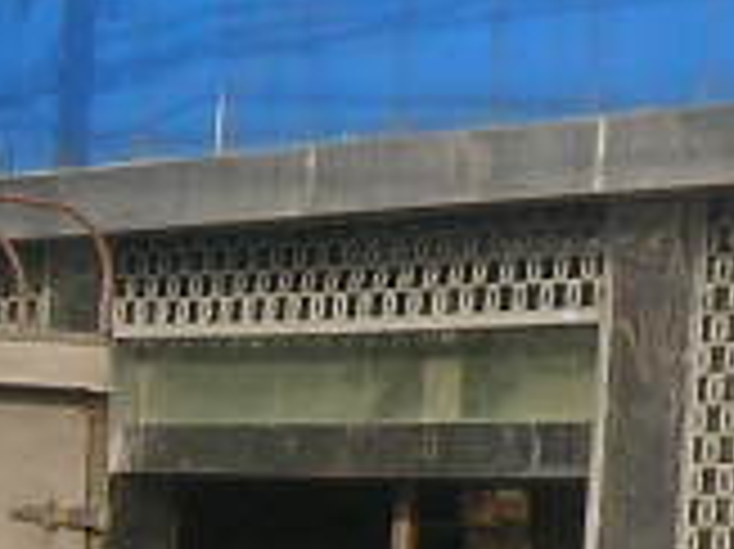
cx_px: 1355
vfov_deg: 6.7
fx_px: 4661
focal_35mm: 220
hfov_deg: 8.6
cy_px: 22
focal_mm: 5.8
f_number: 4.9
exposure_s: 1/194
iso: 50
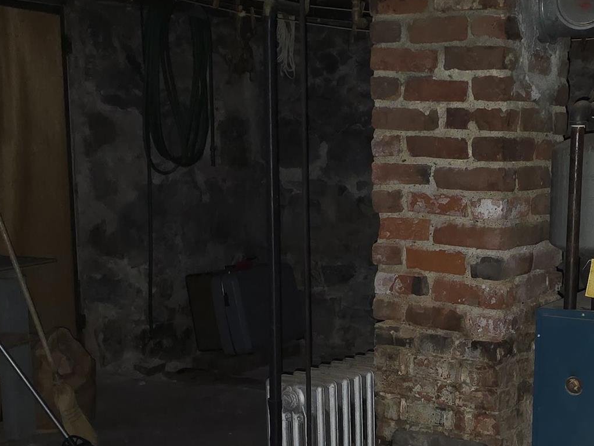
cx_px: 488
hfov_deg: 27.5
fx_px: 1184
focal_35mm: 69
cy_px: 404
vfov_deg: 20.9
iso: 400
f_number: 1.7
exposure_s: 1/12
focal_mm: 6.3
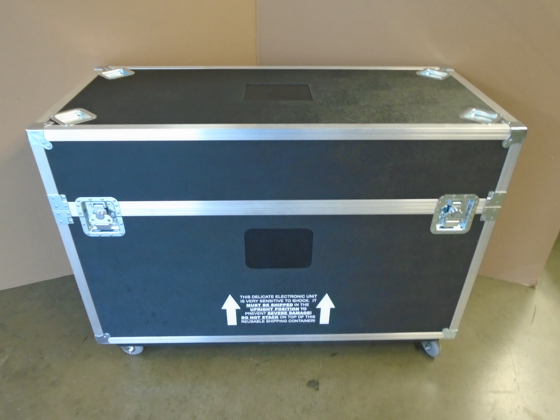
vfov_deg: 53.1
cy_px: 210
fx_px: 421
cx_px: 280
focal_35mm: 26
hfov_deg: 67.3
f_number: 3.2
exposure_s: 1/10
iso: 400
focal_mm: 4.6
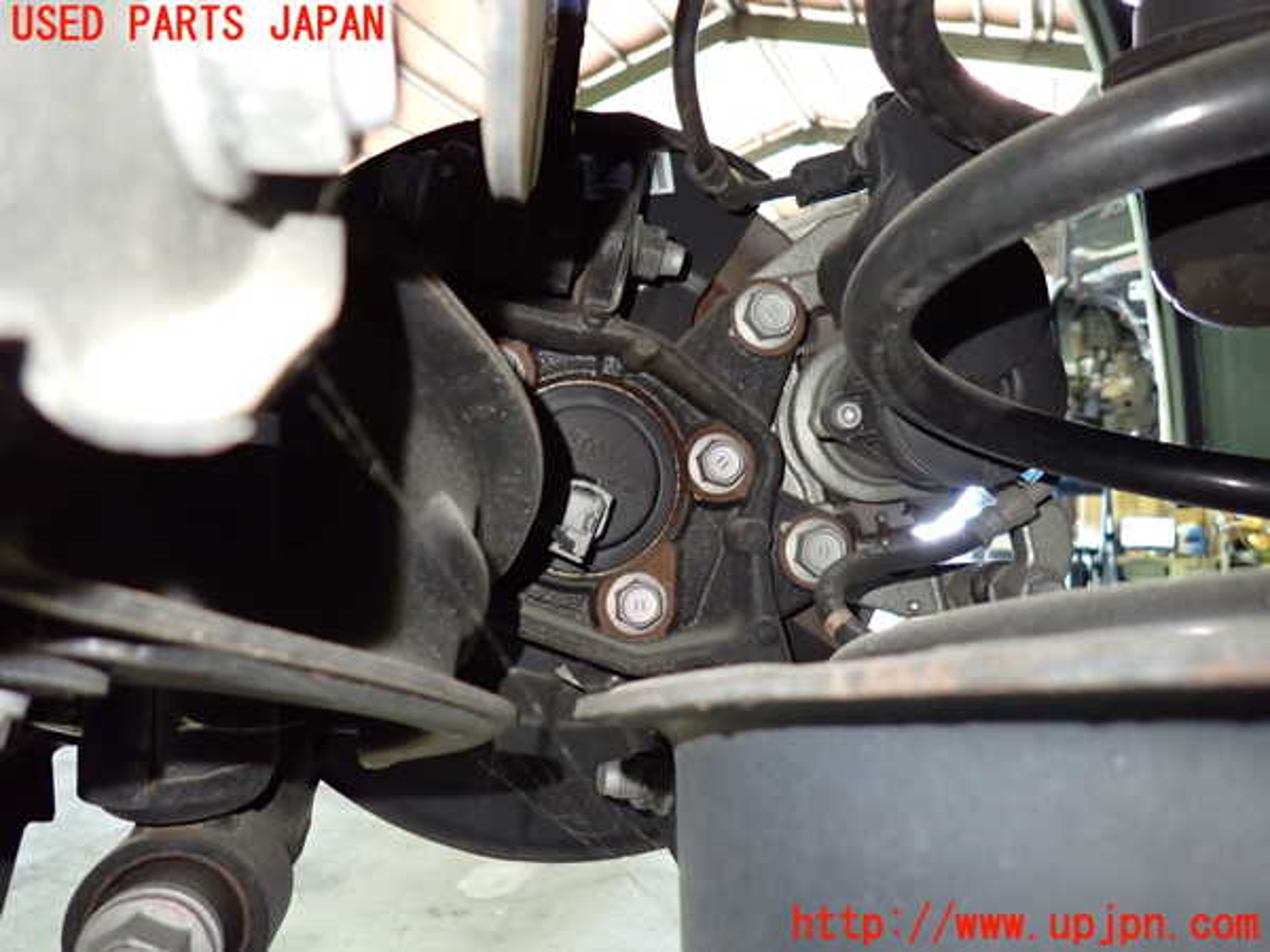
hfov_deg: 69.4
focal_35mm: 25
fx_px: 917
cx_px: 635
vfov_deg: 54.9
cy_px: 476
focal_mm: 4.5
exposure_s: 1/30
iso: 800
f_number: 2
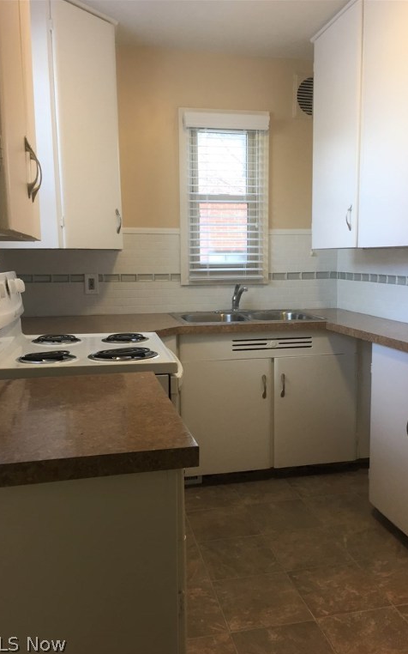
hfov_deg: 40.5
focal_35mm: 31
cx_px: 224
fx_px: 552
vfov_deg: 61.2
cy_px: 329
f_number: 2.2
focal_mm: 4.15
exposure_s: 1/30
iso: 32
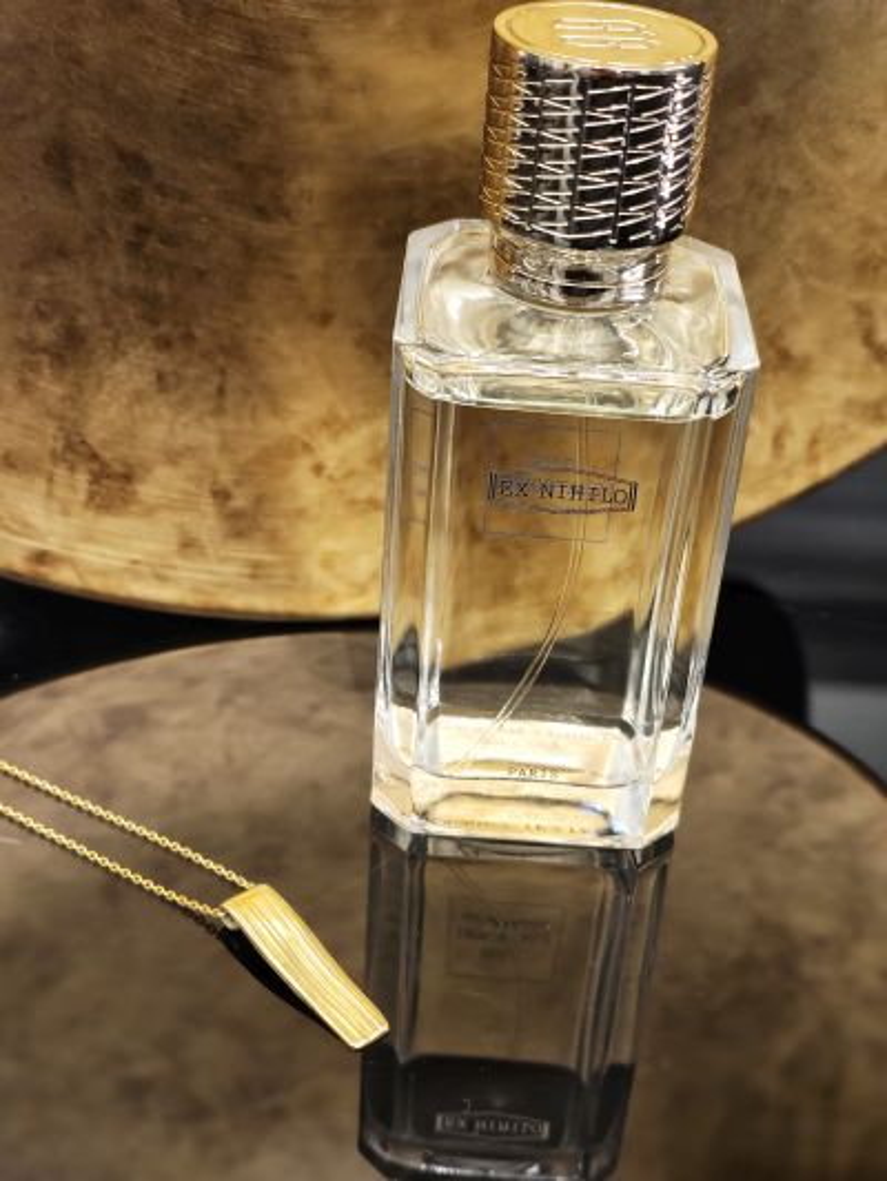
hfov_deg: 29.1
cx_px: 444
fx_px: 1708
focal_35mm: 50
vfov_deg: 38.2
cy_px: 590
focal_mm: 7.1
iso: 1898
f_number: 2
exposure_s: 1/33.3
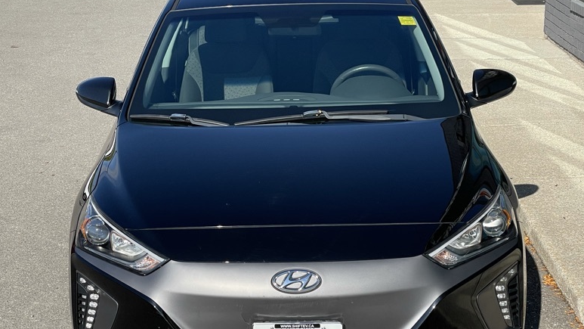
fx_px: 1162
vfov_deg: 16.1
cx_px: 287
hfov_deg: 28.2
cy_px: 185
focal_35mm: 75
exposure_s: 1/1546
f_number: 2
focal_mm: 6
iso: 25
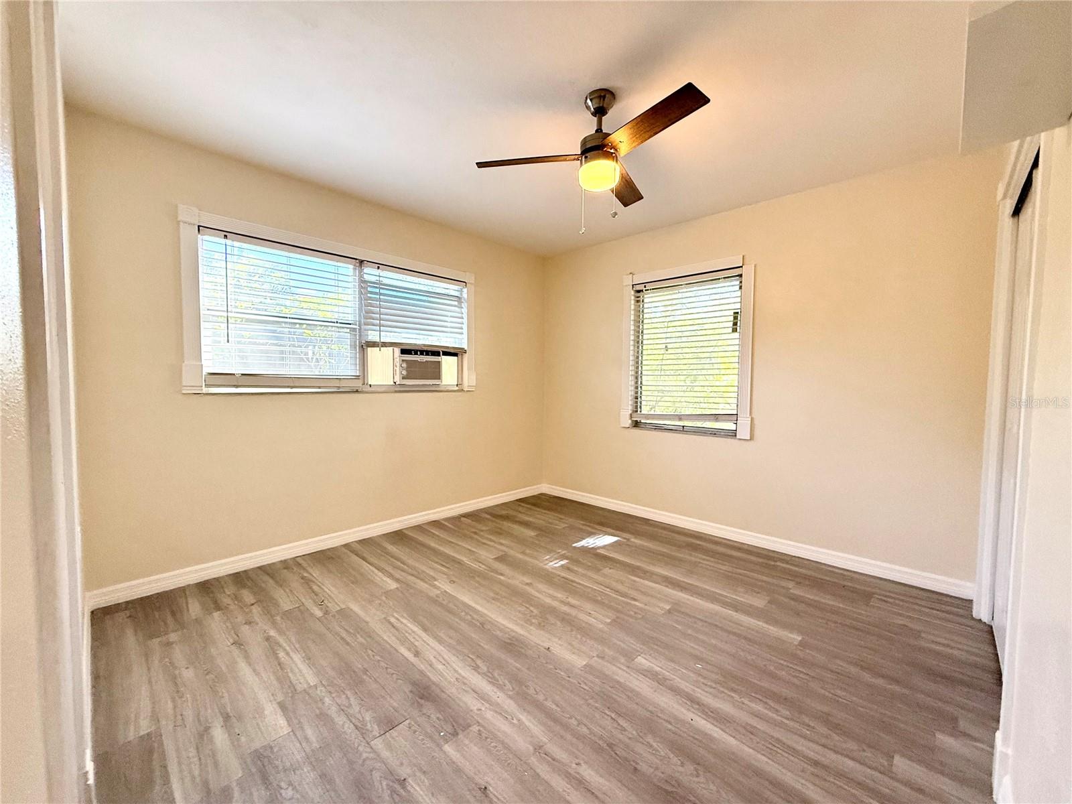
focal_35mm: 14
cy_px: 402
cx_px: 536
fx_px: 434
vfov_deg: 85.7
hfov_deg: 102.1
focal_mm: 2.22
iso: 200
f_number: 2.2
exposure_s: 1/99
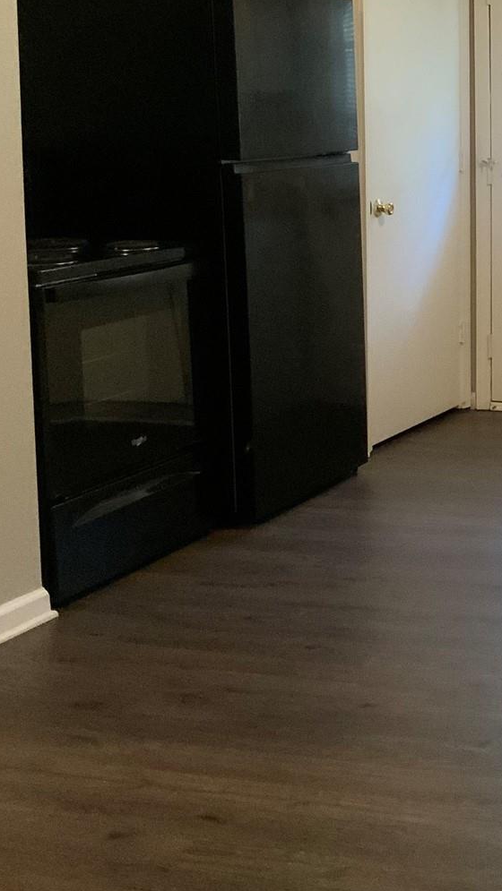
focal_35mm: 65
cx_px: 723
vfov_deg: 32.0
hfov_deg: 17.0
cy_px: 283
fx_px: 1538
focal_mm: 3
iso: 320
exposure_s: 1/40
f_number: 1.8
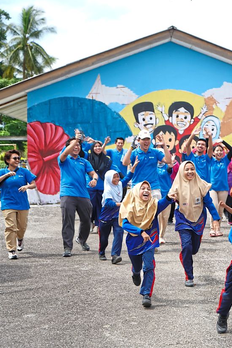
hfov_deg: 16.0
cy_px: 174
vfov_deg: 24.5
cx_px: 249
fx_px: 802
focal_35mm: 83
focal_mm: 55
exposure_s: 1/320
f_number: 4.5
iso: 64
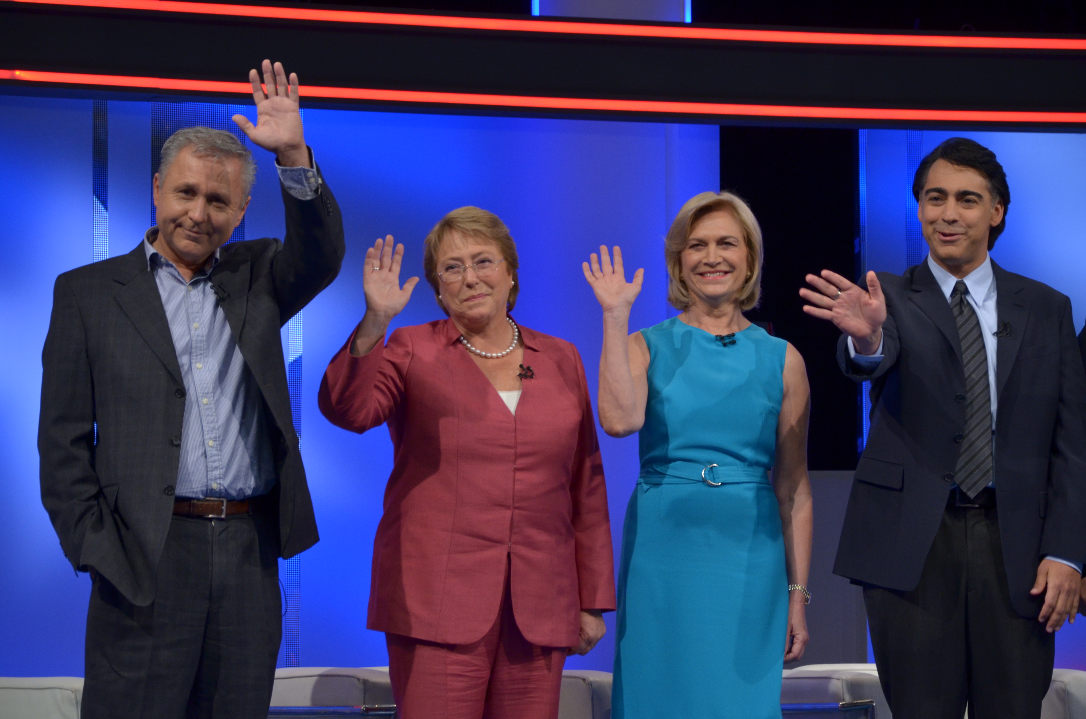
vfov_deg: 10.7
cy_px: 360
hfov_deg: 16.1
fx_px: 3838
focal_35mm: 128
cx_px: 543
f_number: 6.3
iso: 800
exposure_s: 1/80
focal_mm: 85
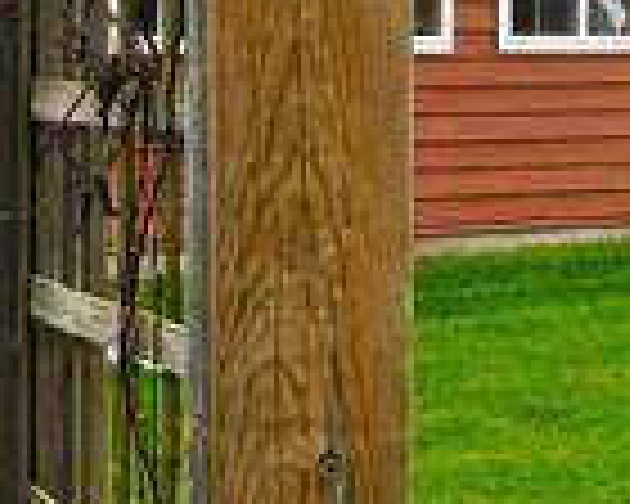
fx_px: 4307
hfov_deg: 8.3
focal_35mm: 231
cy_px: 65
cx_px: 675
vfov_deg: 6.7
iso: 100
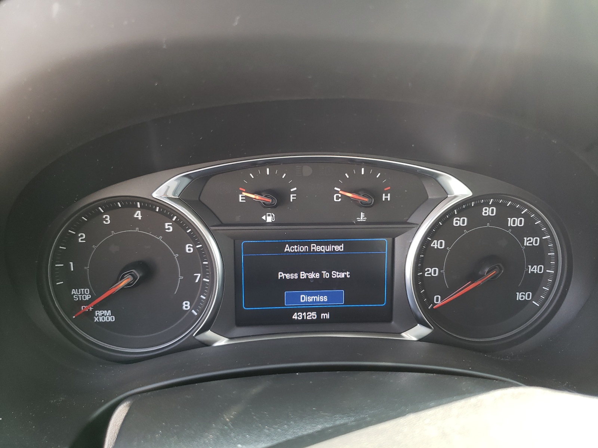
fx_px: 449
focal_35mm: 26
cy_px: 224
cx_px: 299
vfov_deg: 53.1
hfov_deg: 67.3
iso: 80
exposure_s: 1/100
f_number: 1.5
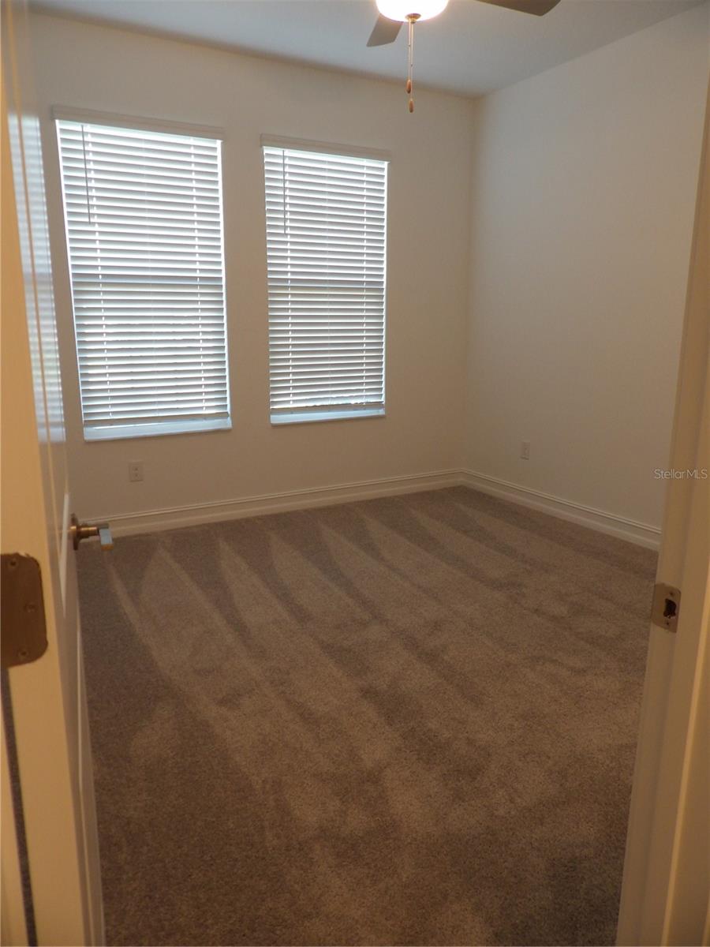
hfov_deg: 56.8
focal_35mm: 24
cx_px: 355
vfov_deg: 71.6
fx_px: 656
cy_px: 474
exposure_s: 1/33
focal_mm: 4.3
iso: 184
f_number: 2.8
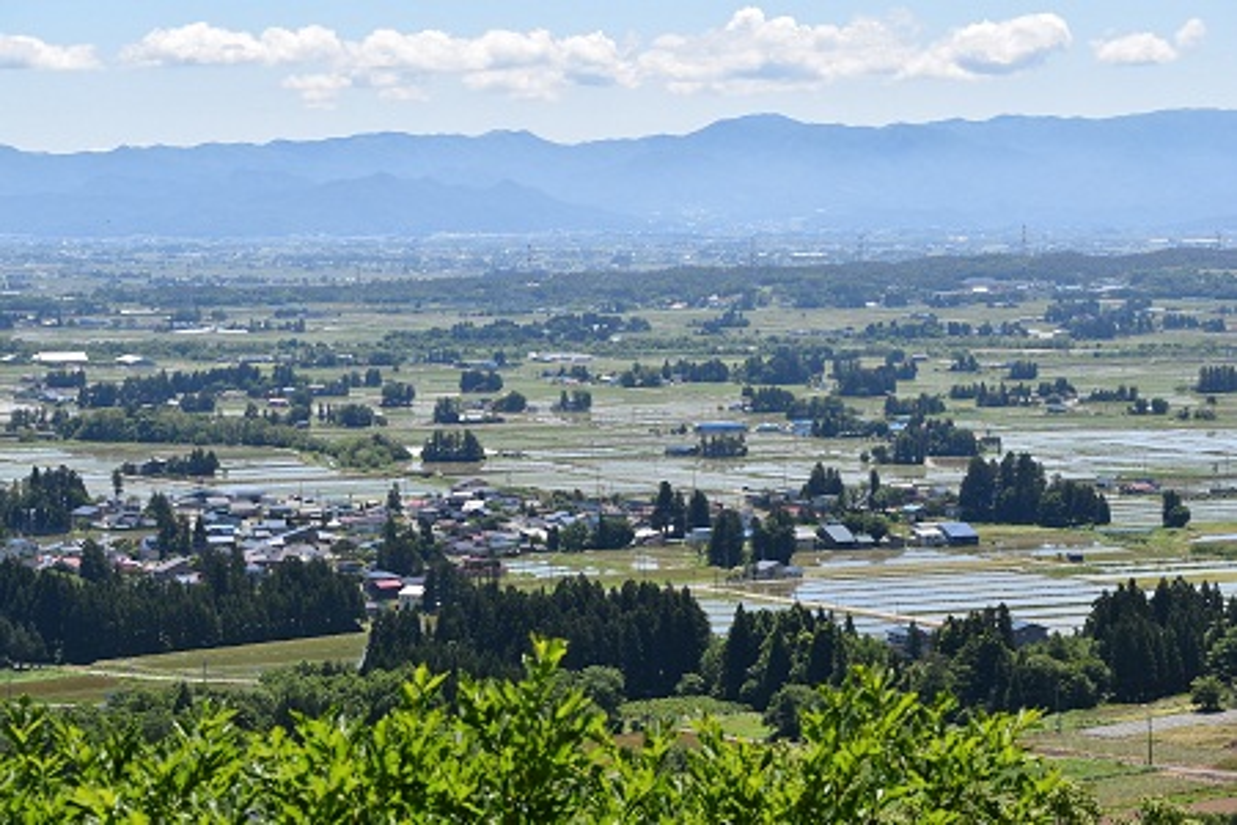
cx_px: 618
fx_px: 3608
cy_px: 412
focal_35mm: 105
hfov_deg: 19.5
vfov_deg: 13.0
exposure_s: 1/400
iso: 200
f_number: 10
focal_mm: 70
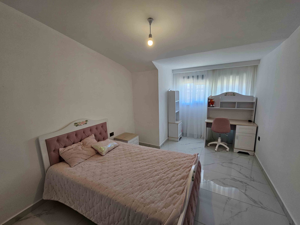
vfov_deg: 89.9
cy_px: 112
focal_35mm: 13
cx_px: 150
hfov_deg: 106.2
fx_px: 113
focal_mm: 2.2
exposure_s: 1/50
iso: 64
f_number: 2.2
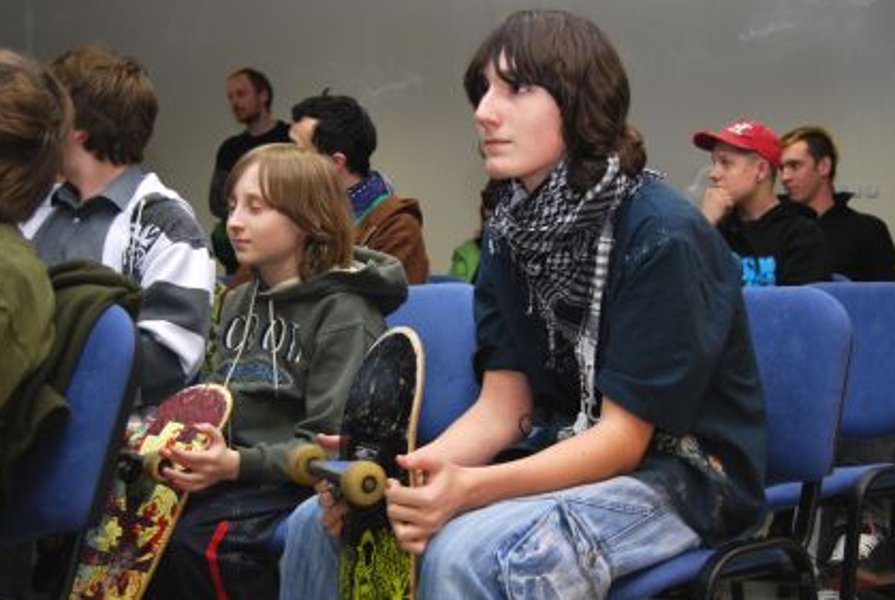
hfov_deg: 32.0
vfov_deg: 21.8
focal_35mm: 63
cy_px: 334
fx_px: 1559
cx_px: 487
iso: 400
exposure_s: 1/60
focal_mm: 35
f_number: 4.8
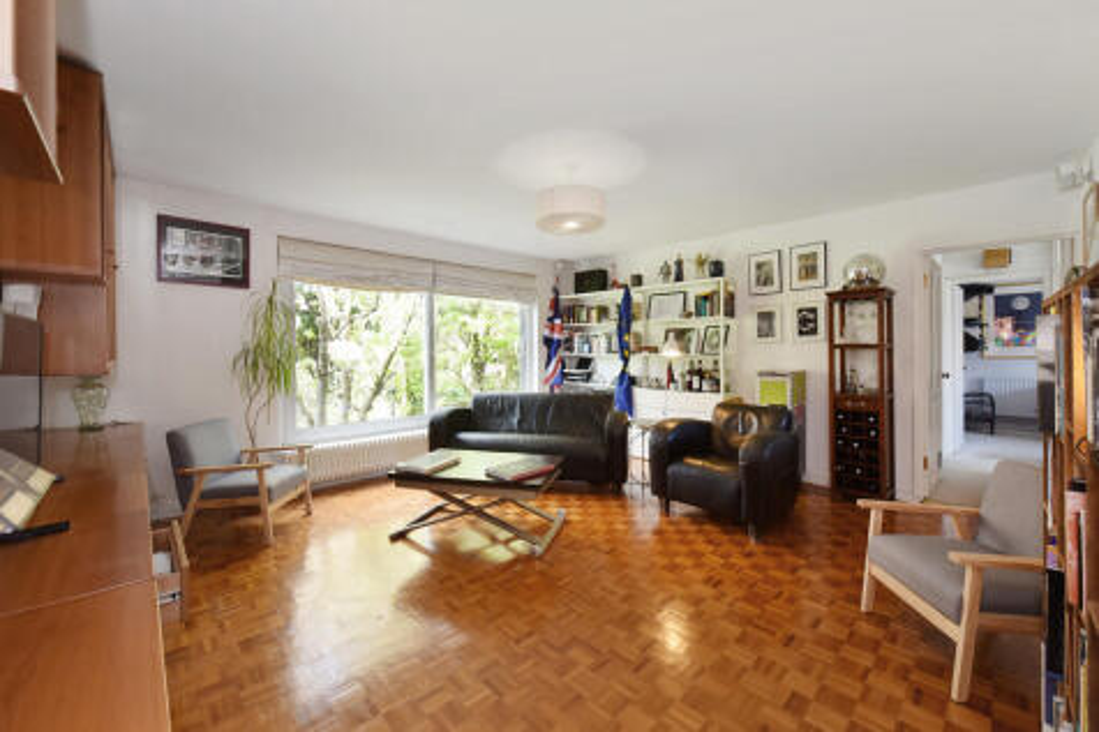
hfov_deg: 104.3
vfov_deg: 81.2
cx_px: 550
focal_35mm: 14
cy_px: 366
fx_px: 427
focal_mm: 14
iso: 400
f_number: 10
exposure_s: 1/15
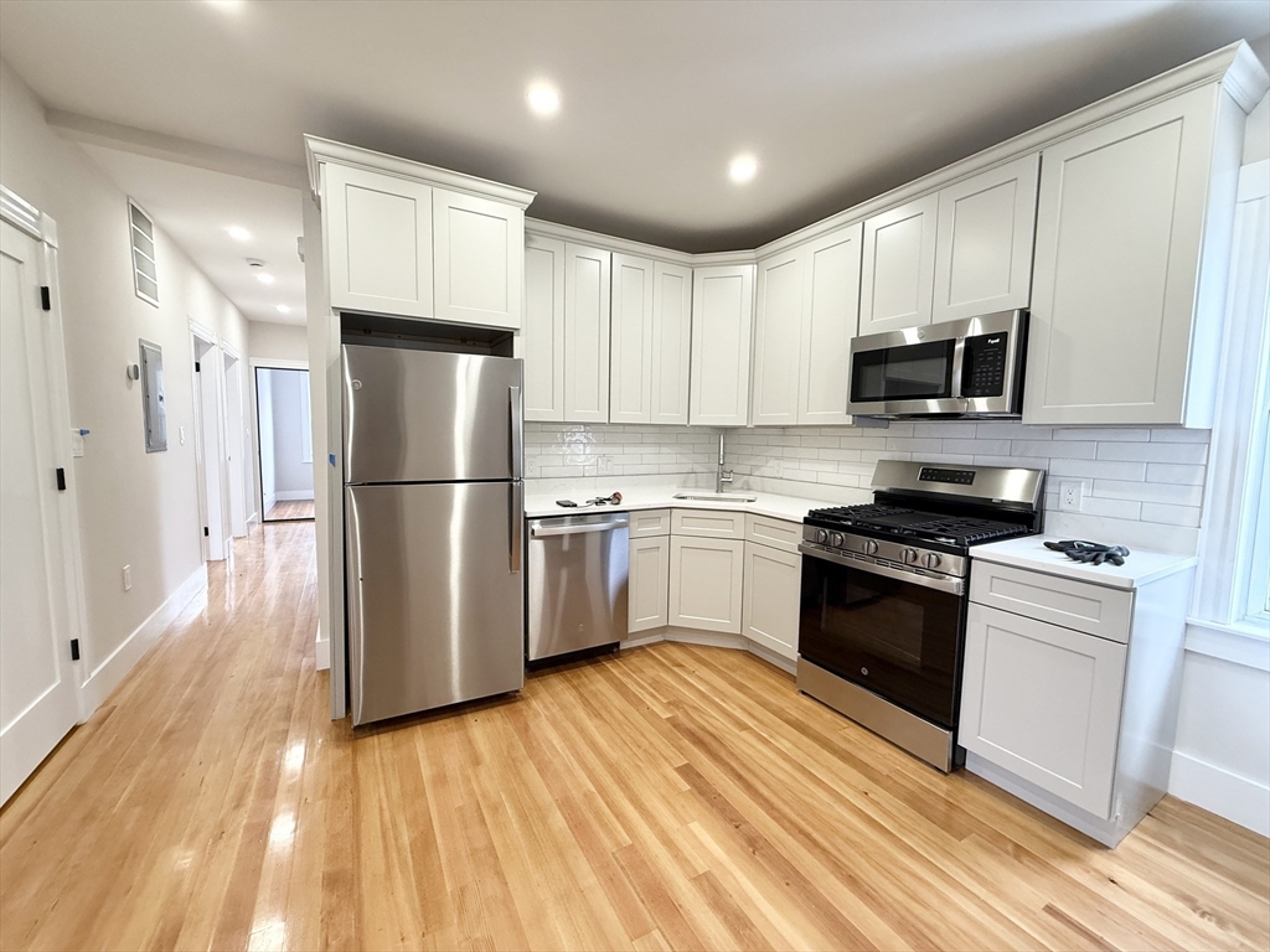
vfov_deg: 85.7
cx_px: 635
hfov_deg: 102.1
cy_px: 476
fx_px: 514
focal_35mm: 14
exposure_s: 1/60
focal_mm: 2.22
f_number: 2.2
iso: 200
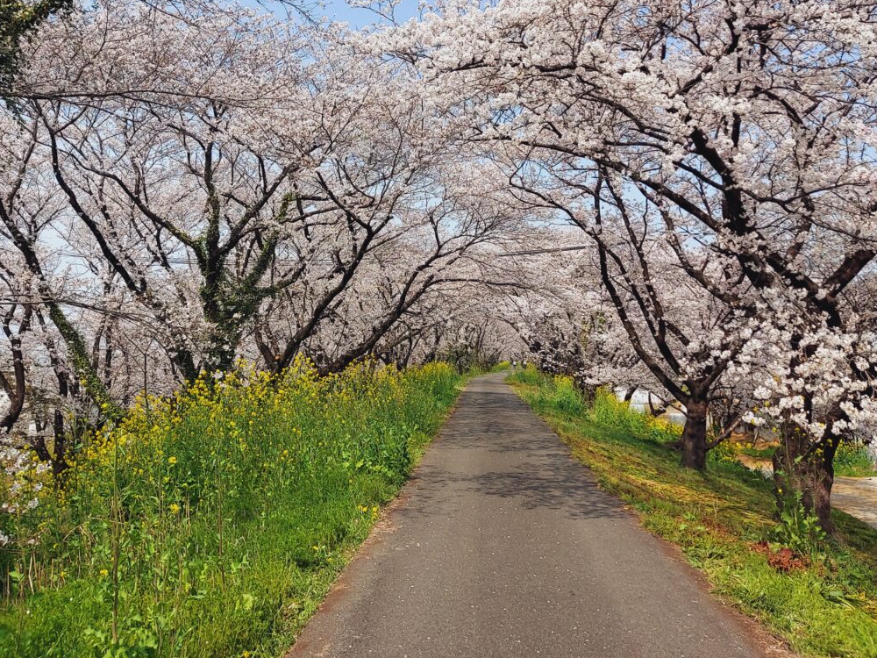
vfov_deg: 43.8
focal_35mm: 32
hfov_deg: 56.8
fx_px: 811
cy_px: 240
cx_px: 429
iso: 50
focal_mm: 4.6
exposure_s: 1/1131
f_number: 2
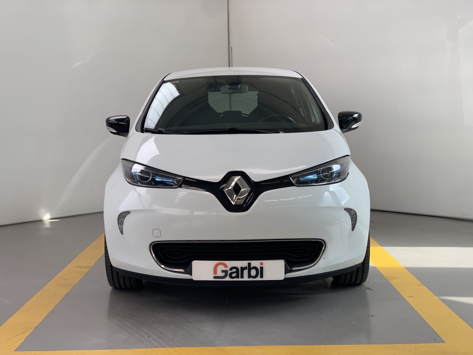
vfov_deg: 28.0
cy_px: 178
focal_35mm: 52
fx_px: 711
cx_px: 236
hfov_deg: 36.8
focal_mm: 6
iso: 16
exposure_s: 1/86
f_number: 2.4
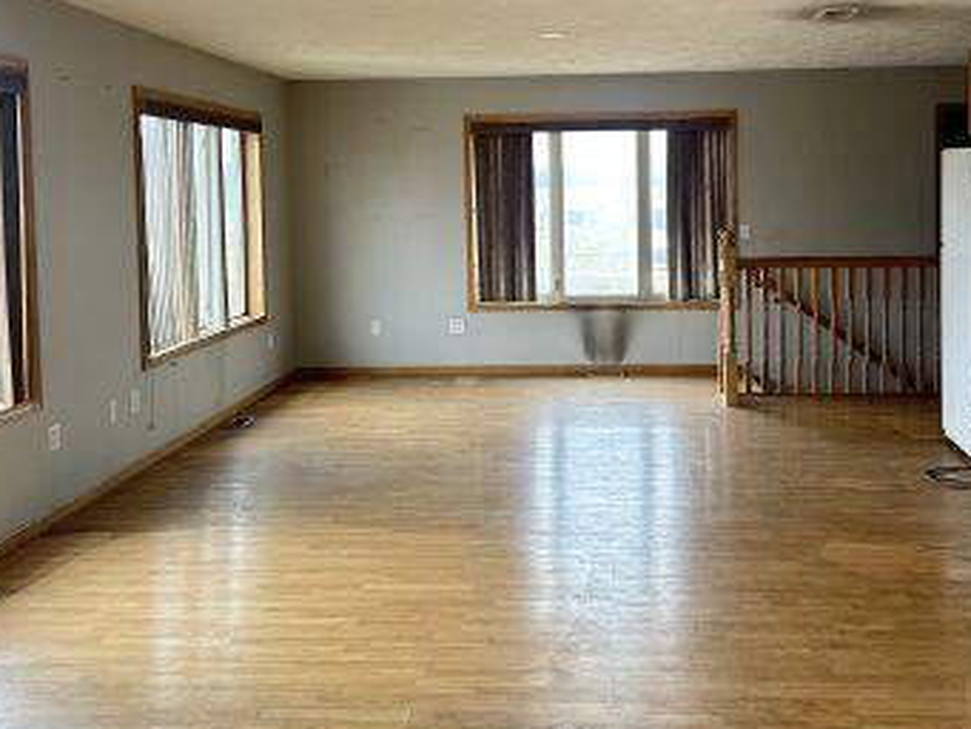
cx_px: 530
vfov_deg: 32.0
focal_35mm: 45
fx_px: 1263
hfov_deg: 42.0
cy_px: 268
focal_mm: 6.86
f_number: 1.78
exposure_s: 1/60
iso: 250
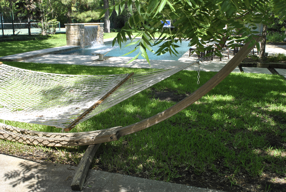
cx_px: 143
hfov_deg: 55.0
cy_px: 96
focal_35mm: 34
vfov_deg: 38.5
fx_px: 275
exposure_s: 1/60
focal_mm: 23
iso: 100
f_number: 10
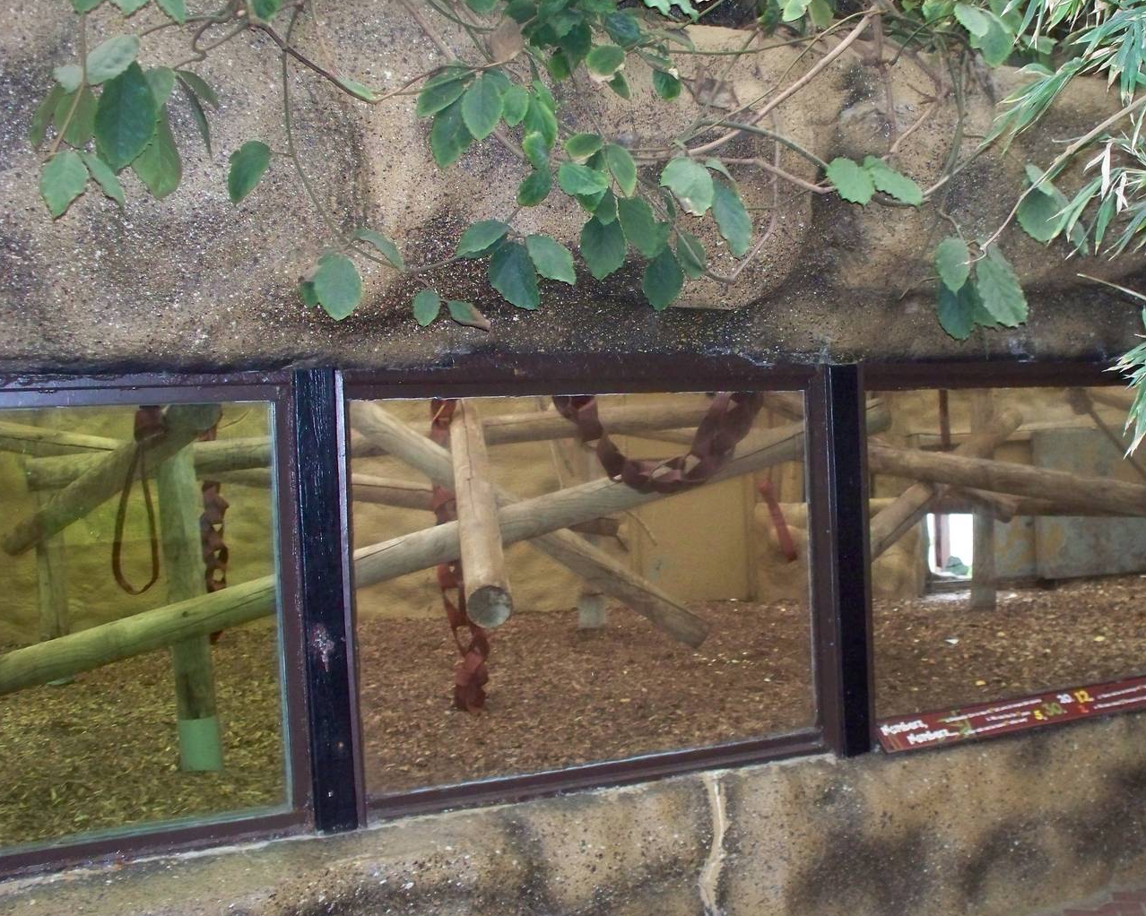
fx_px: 1492
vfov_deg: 34.1
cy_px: 433
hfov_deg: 41.8
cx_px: 706
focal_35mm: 44
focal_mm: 7.54
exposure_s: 1/30
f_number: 2.8
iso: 400
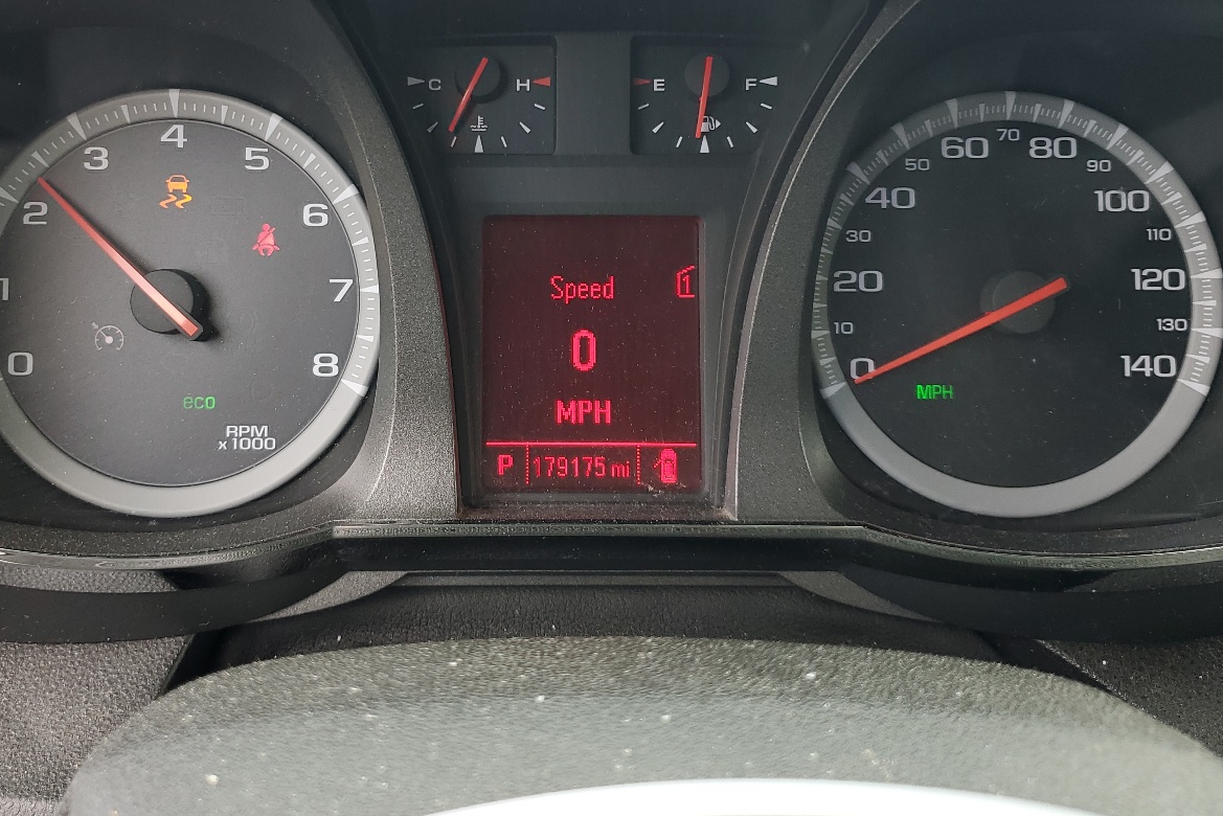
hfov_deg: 51.7
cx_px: 527
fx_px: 1257
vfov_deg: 35.6
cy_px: 272
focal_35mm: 37
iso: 50
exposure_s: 1/175
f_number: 1.5
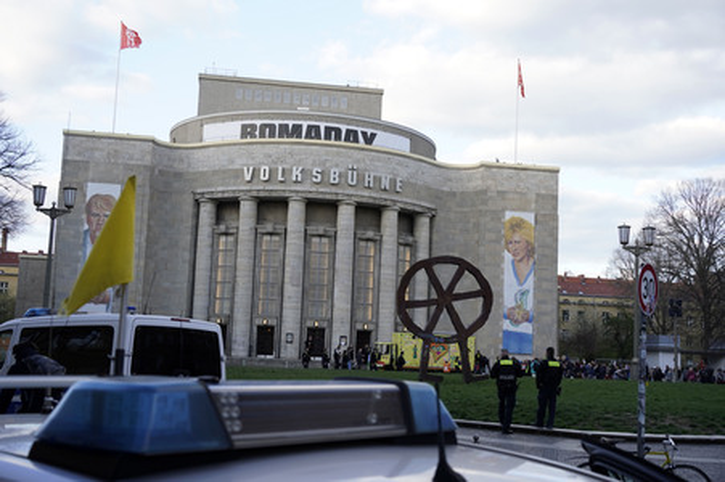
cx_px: 362
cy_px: 241
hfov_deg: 46.4
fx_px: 845
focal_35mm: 42
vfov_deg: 31.8
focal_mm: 42
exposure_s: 1/250
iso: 320
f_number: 5.6
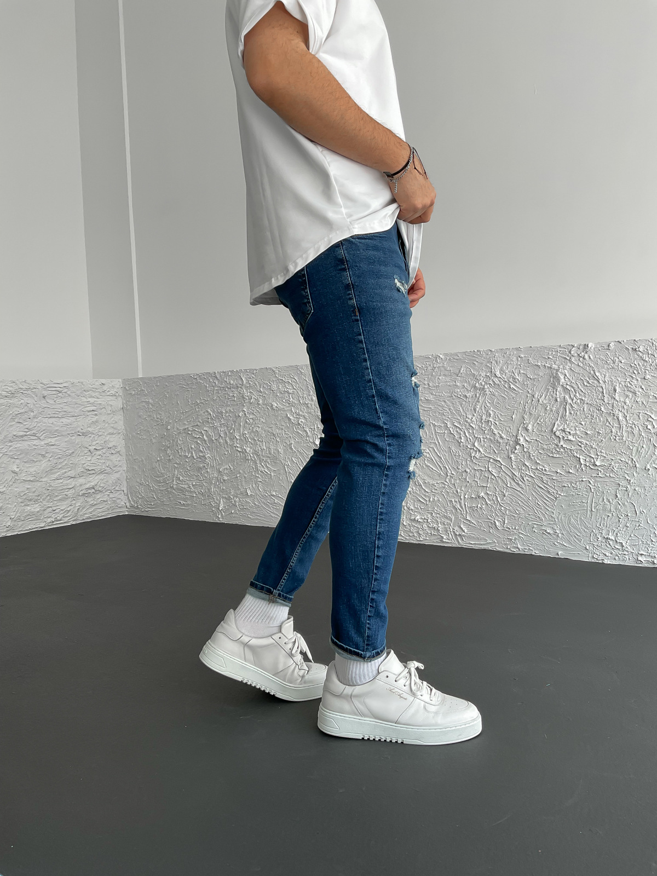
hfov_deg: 48.2
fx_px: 734
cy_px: 438
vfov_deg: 61.7
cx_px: 328
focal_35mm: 29
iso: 16
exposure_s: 1/120
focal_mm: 3
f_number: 1.8
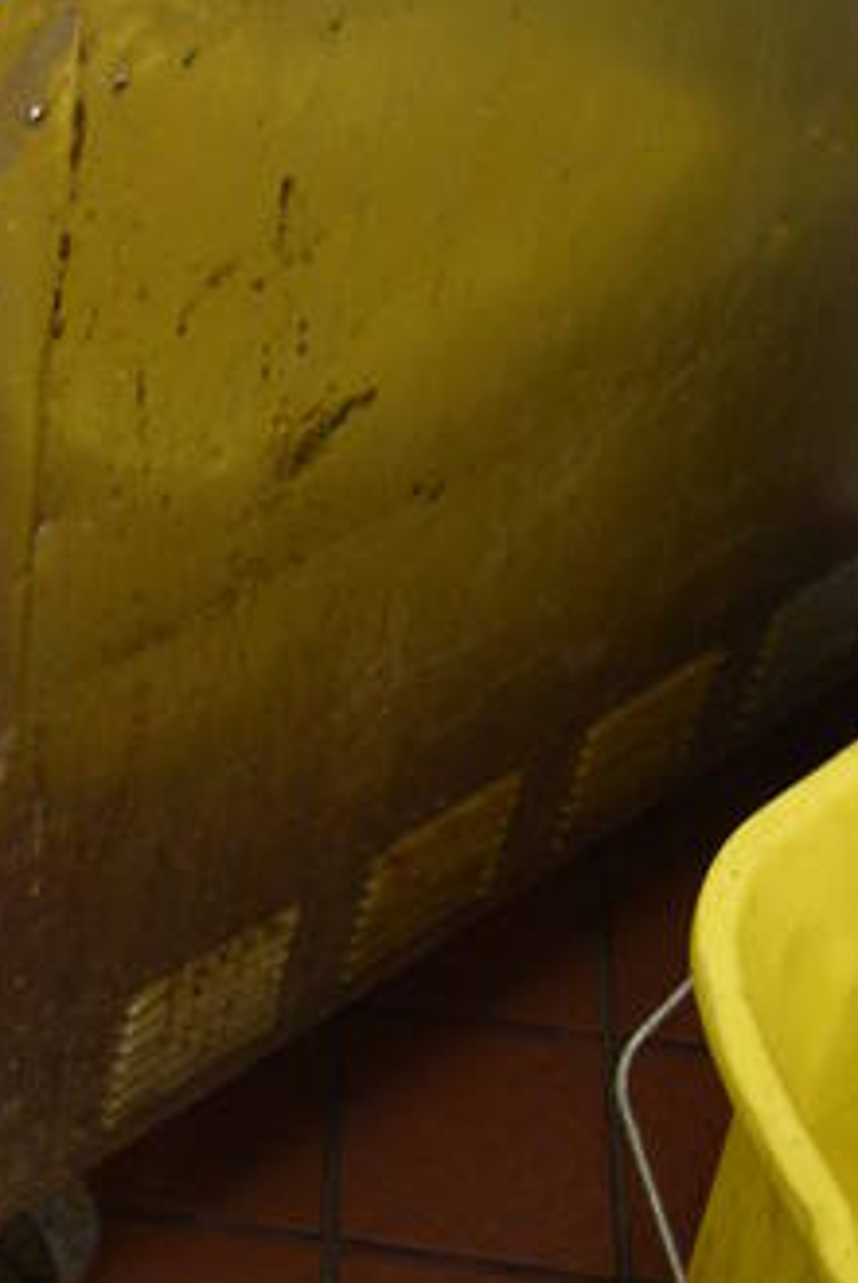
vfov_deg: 24.5
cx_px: -113
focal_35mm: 75
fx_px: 2675
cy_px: -252
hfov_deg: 17.5
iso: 1800
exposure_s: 1/125
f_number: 3.5
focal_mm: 18
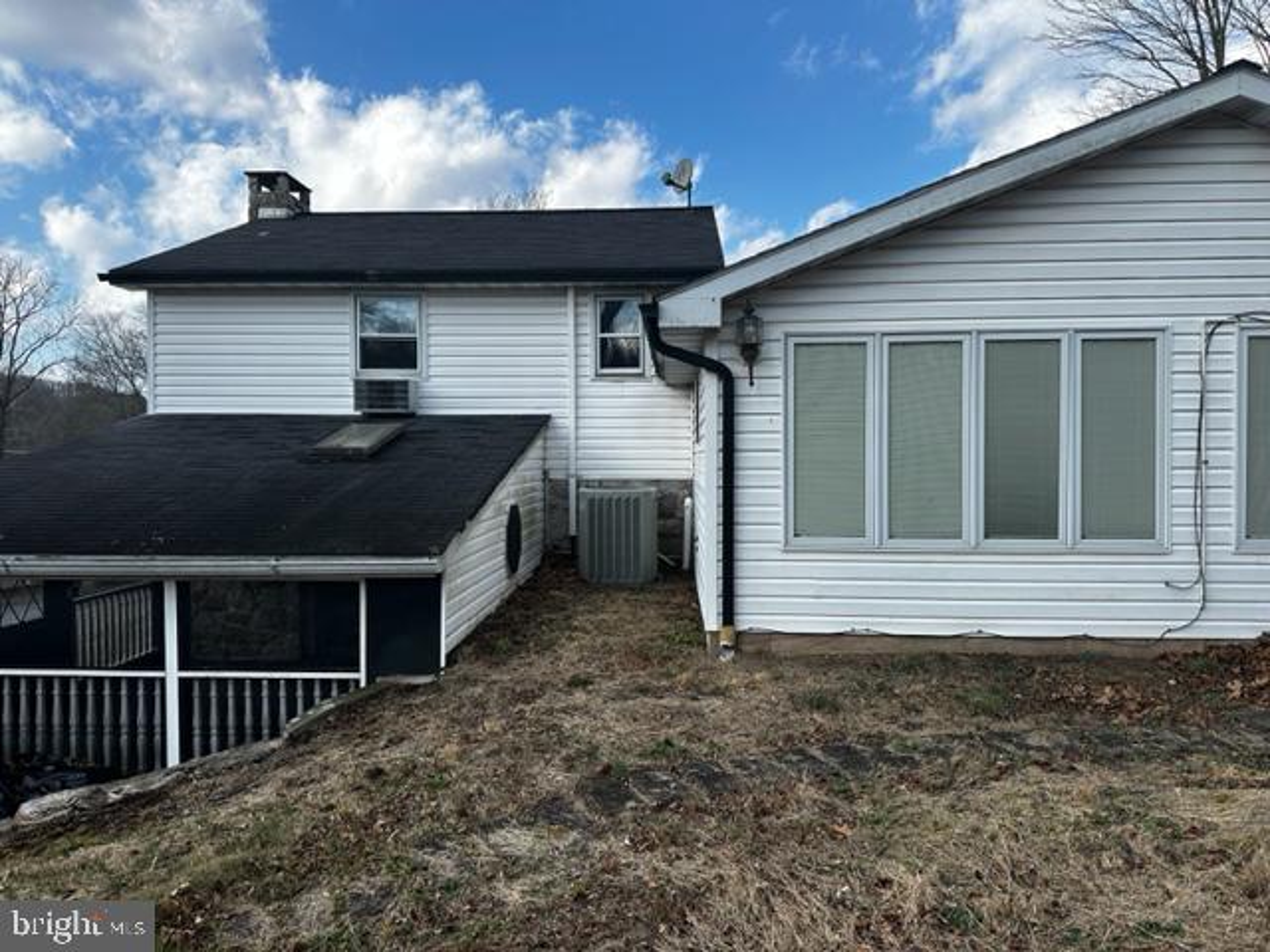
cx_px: 635
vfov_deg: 56.8
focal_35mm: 24
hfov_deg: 71.6
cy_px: 476
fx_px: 881
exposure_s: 1/2299
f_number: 1.78
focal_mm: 6.86
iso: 80
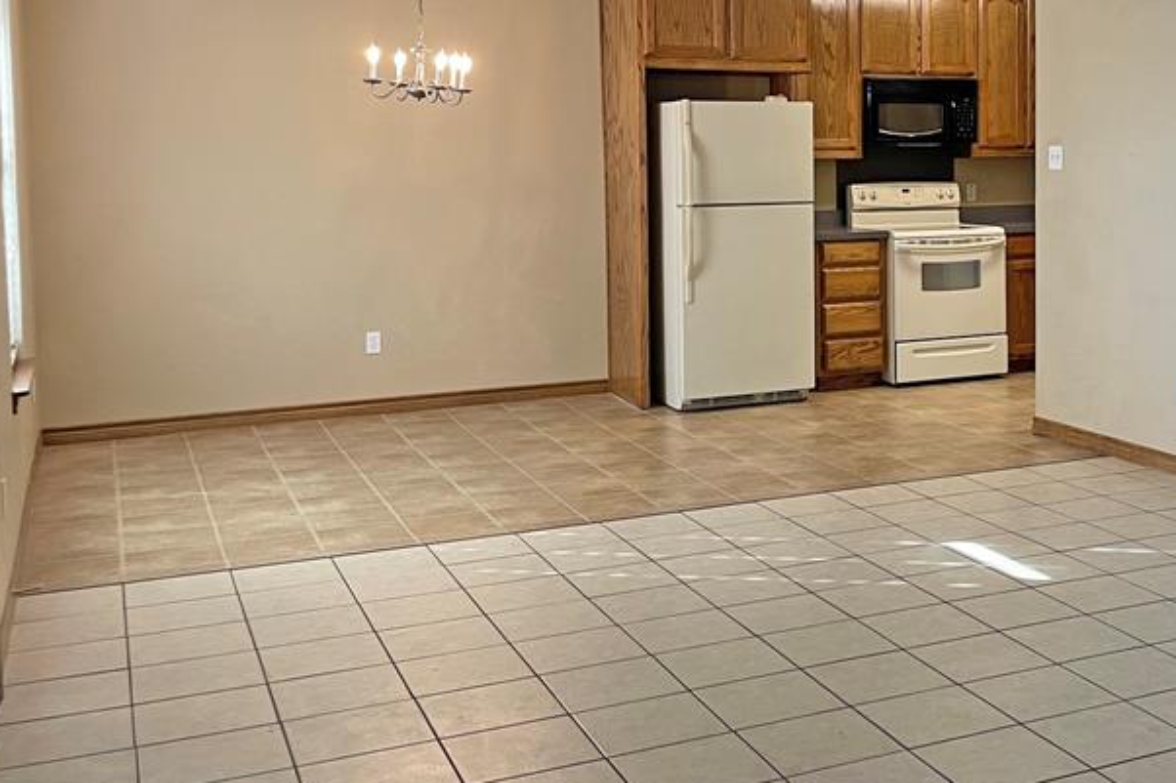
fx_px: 1502
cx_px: 942
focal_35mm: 46
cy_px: 250
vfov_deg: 29.0
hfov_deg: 40.9
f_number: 1.6
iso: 80
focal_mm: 4.2
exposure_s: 1/60
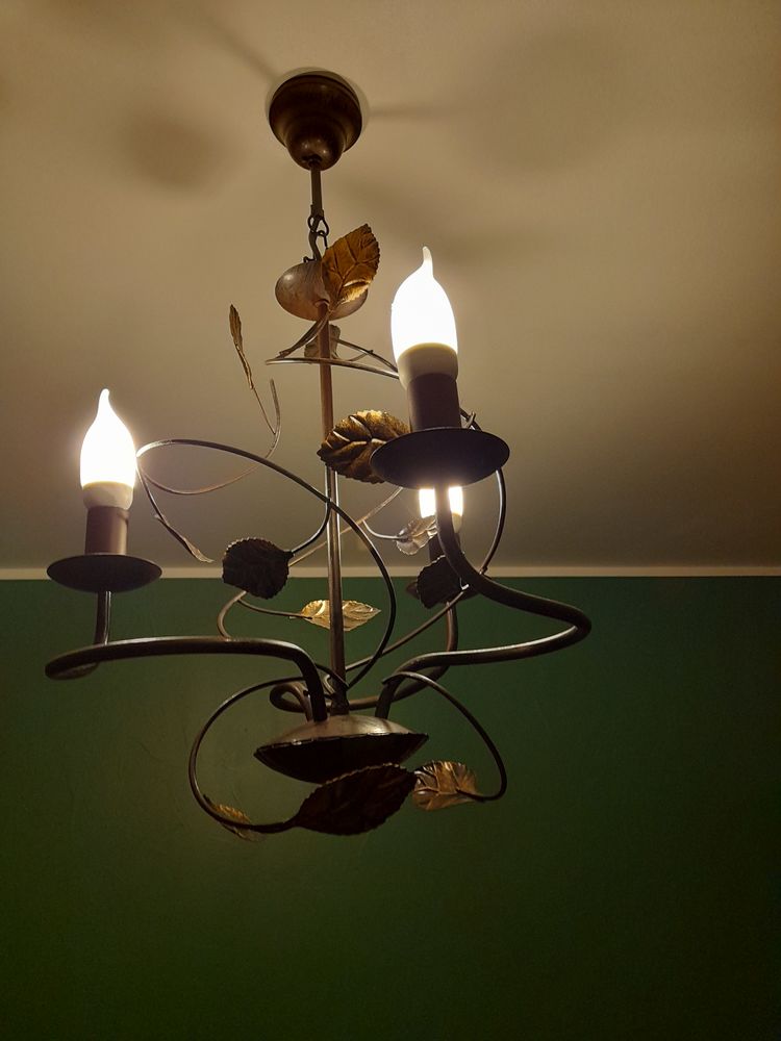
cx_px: 390
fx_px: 752
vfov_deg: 69.4
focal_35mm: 25
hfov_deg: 54.9
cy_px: 520
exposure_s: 1/25
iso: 400
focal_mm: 4.6
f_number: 2
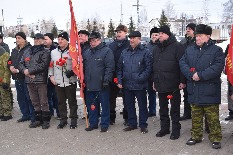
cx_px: 116
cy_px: 78
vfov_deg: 28.1
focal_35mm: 48
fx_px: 311
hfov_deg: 41.1
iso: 100
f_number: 5.6
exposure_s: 1/125
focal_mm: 32
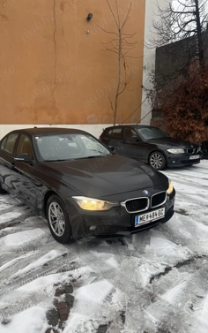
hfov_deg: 45.7
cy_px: 169
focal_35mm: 27
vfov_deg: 68.4
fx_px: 245
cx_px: 79
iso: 64
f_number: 1.78
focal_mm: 6.76
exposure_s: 1/121
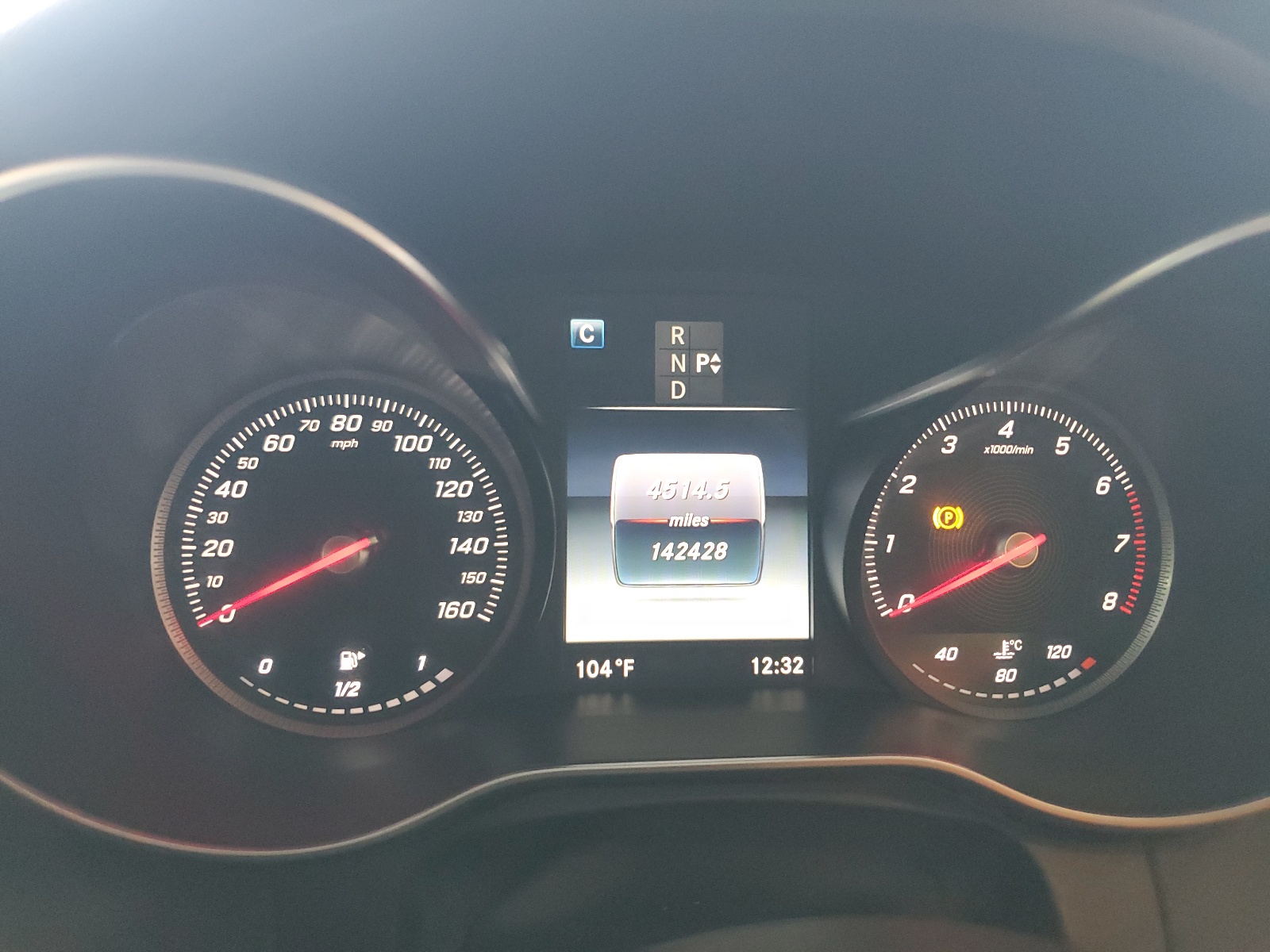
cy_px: 476
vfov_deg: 53.1
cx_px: 635
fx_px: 954
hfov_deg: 67.3
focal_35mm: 26
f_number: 1.5
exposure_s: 1/60.2
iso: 344
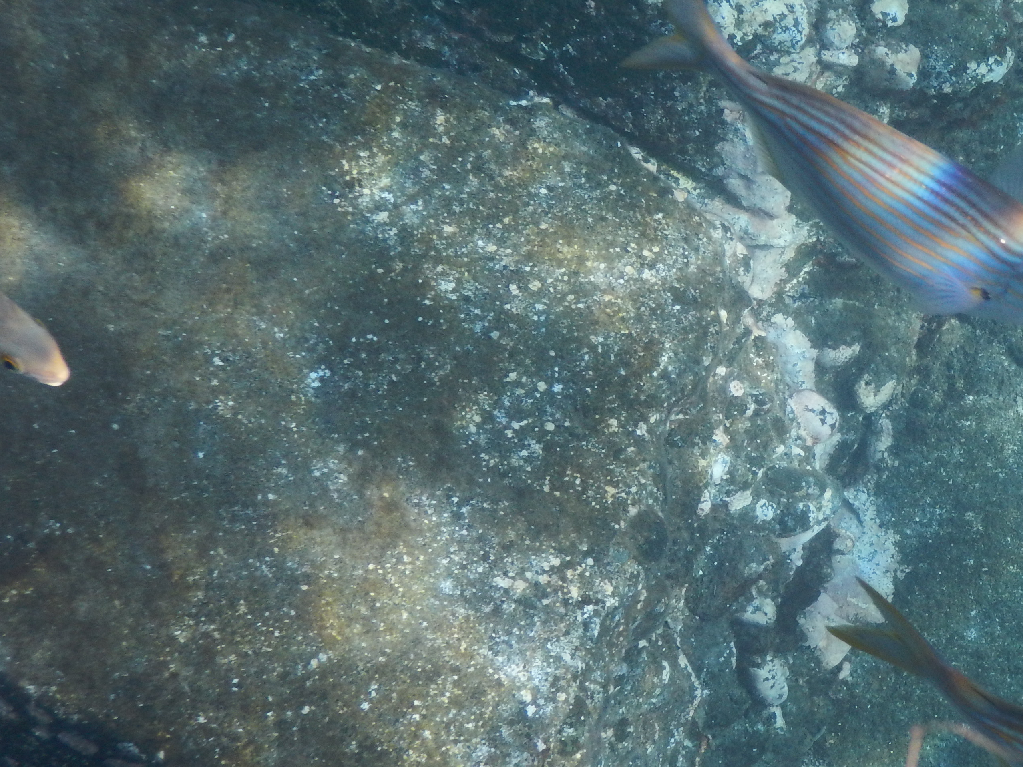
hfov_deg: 19.2
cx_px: 854
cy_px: 354
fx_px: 2985
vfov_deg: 14.6
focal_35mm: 101
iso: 125
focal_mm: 10.1
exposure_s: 1/250
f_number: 4.4
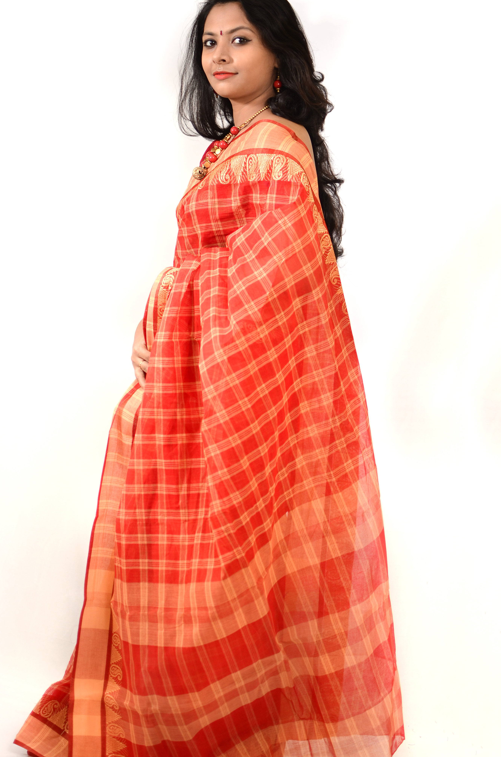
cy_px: 392
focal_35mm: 65
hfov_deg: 20.9
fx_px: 1355
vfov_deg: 31.2
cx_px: 226
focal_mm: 35
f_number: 1.8
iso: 100
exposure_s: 1/250
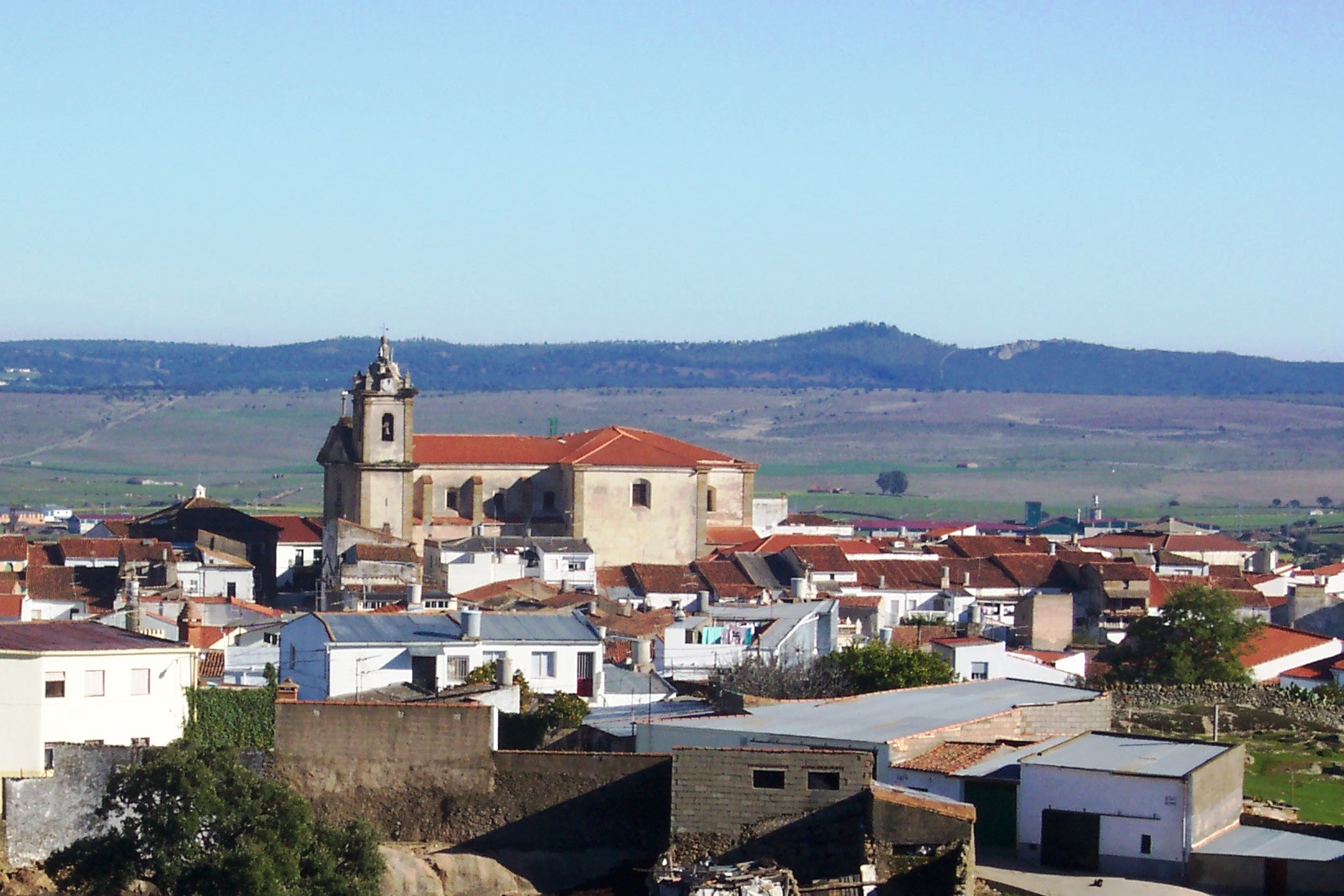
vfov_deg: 9.1
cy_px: 471
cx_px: 497
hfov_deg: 13.6
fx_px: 5636
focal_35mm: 151
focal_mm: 24
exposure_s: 1/350
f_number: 8
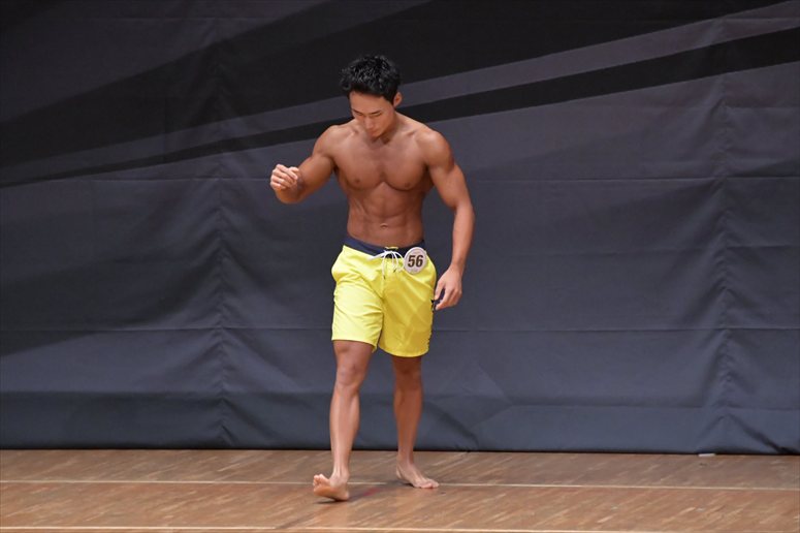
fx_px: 7663
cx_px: 400
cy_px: 266
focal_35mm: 345
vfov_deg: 4.0
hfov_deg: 6.0
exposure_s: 1/400
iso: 6400
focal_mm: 230
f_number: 5.6
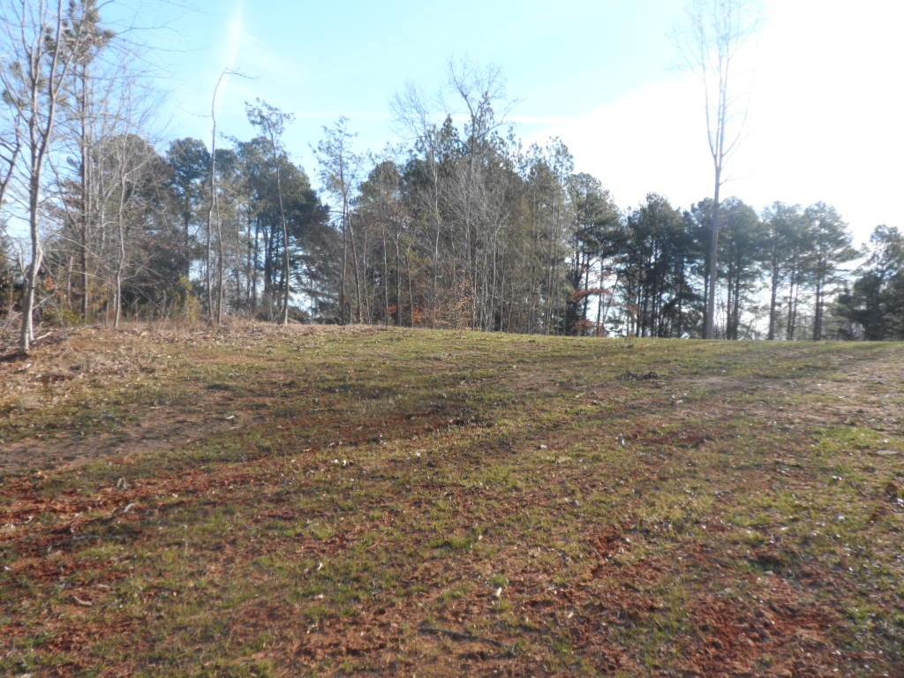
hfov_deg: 63.4
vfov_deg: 49.7
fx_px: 731
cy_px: 339
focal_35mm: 28
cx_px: 452
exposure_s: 1/350
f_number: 3.1
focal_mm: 4.9
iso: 80
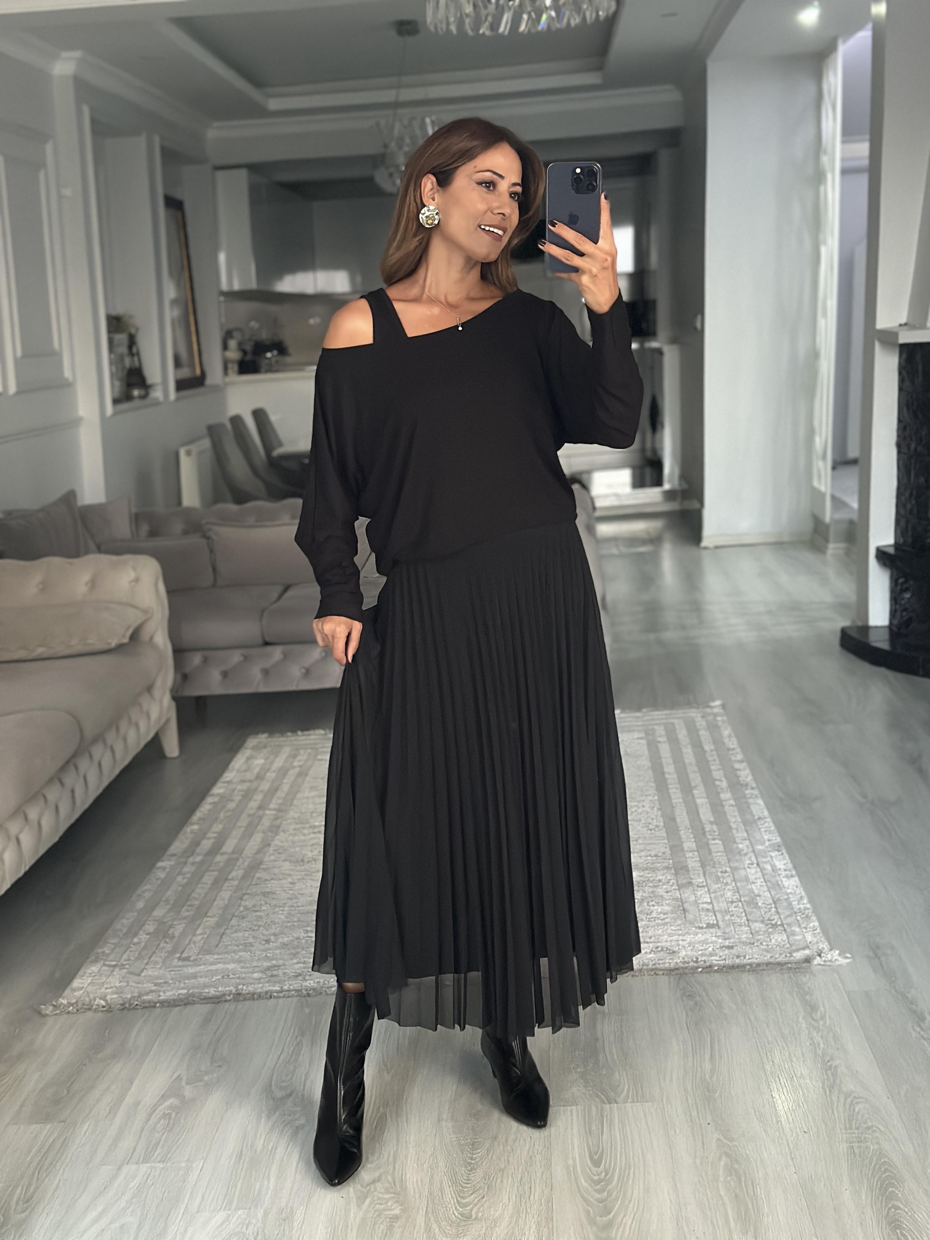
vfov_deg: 39.7
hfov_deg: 30.3
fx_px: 1719
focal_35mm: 48
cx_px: 465
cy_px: 620
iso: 800
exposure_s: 1/40
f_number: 1.78
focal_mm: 6.86
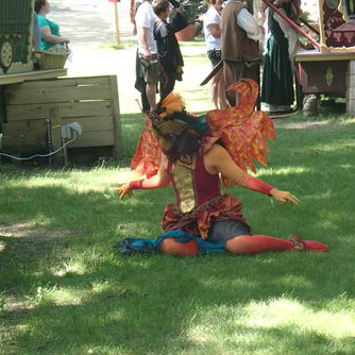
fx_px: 1381
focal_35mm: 119
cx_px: 176
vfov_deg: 14.6
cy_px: 207
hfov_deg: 14.7
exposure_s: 1/100
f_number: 4.9
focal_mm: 18
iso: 250
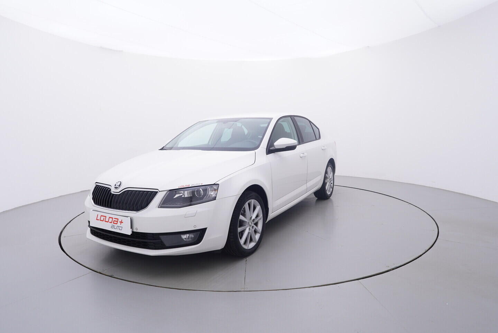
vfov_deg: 56.2
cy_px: 166
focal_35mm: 22
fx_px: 311
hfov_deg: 77.3
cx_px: 249
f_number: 5
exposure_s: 1/80
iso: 200
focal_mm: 15
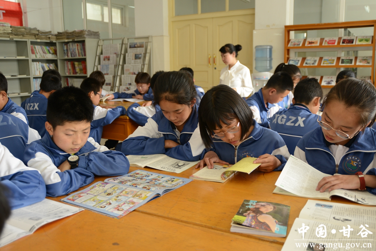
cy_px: 126
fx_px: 366
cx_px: 188
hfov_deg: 54.4
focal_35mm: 35
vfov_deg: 37.9
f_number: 4.5
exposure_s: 1/40
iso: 500
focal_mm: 35
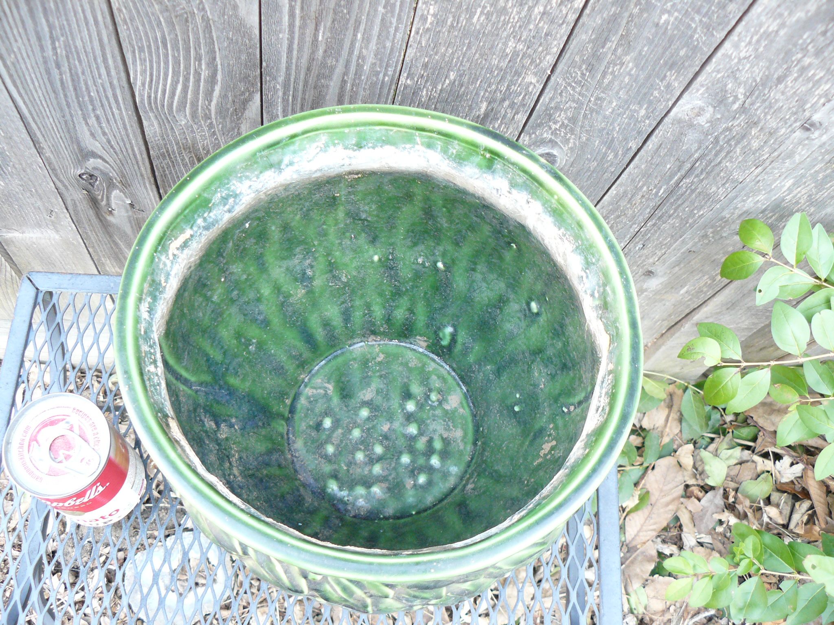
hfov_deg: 51.4
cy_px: 312
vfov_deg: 39.7
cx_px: 417
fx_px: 867
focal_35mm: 36
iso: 200
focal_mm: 6
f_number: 2.8
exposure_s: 1/15
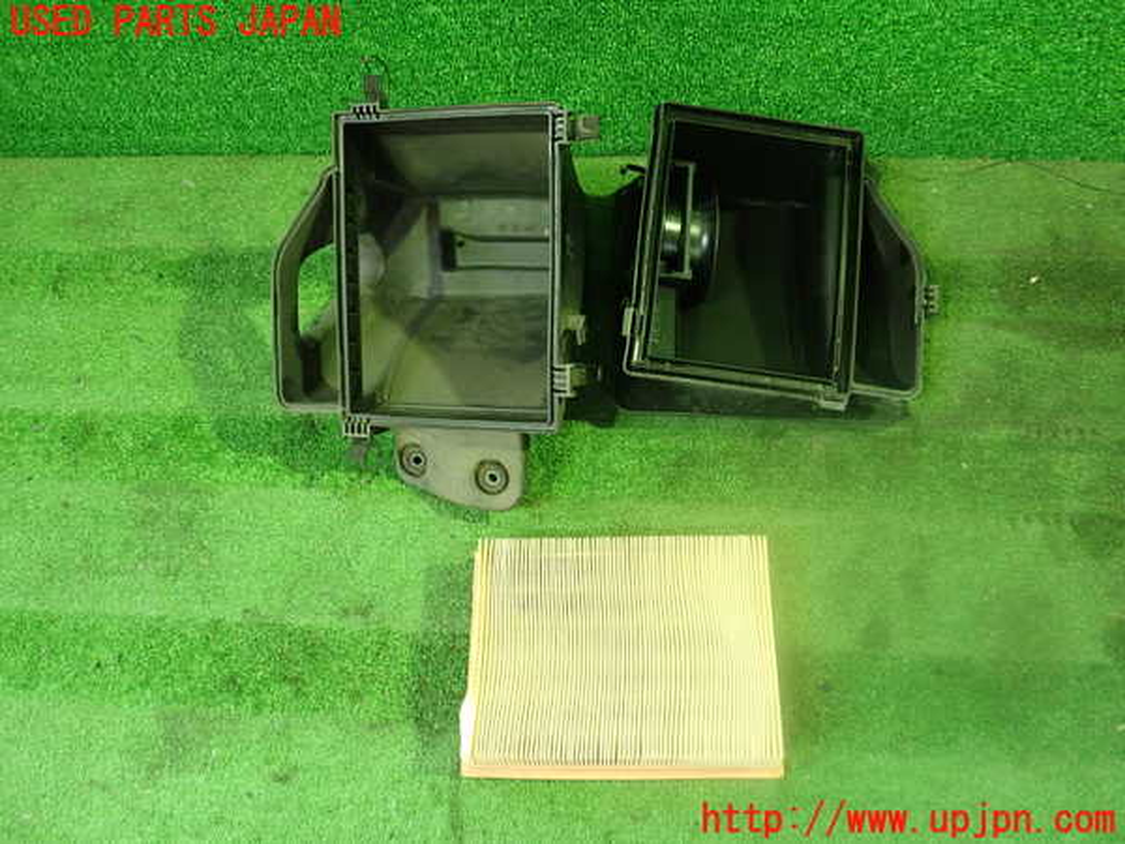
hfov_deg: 60.0
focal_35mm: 30
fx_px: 975
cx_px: 562
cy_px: 422
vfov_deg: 46.8
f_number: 2.3
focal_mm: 5.5
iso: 800
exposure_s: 1/30
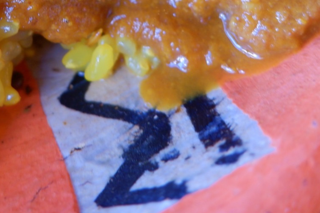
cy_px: -123
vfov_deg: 15.8
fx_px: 693
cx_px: 119
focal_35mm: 78
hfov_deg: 25.9
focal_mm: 15
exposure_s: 1/25
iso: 250
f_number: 3.5
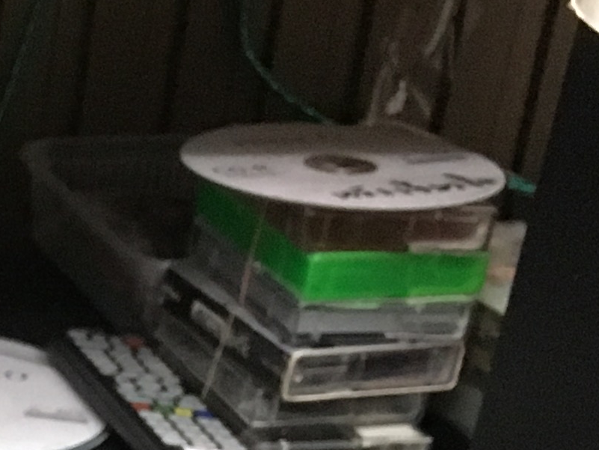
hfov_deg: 12.1
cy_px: 961
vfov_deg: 9.4
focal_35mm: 146
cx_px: -577
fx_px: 2527
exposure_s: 1/17
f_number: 2.2
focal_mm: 4.15
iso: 200
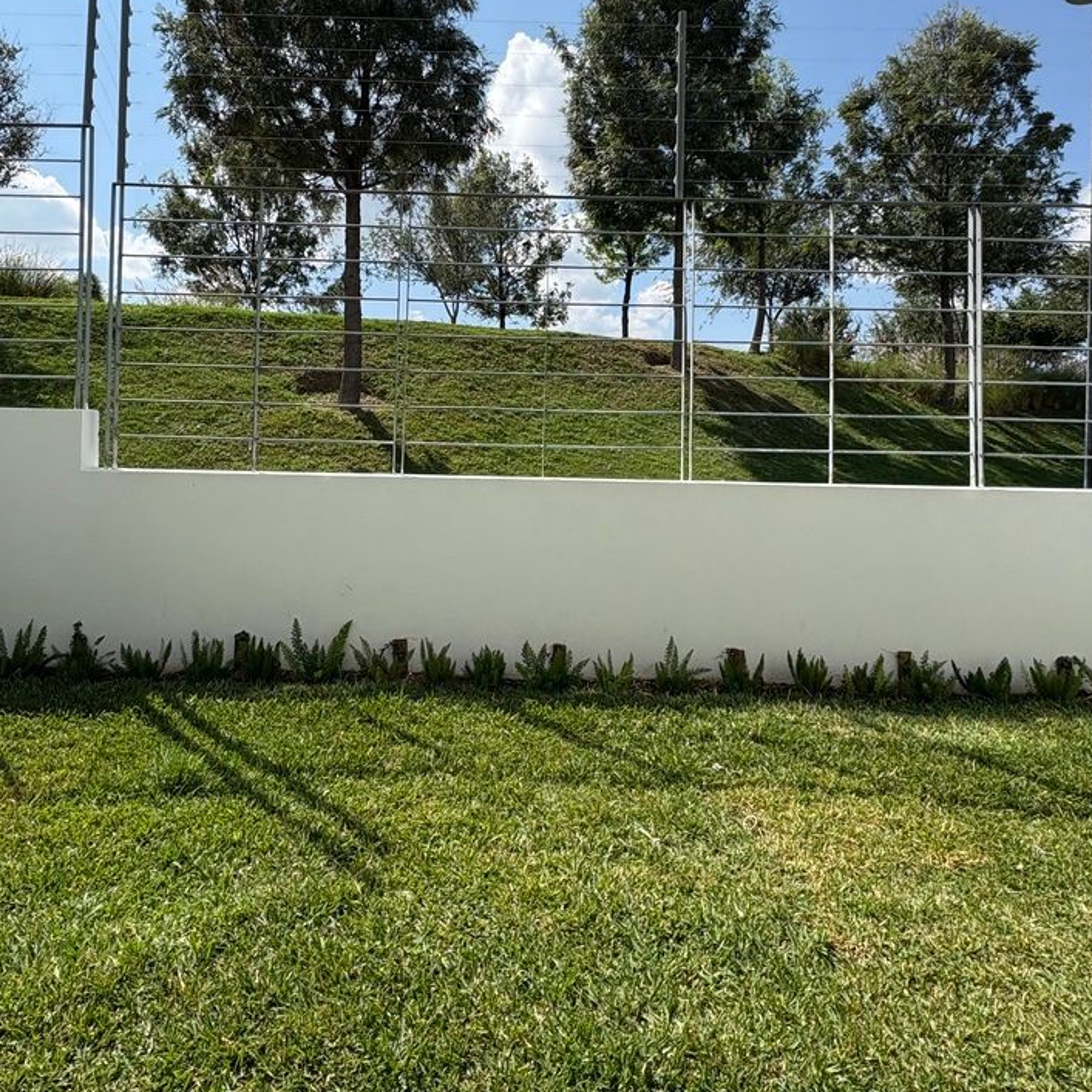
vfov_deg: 71.4
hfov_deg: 72.1
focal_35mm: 21
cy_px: 437
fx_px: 749
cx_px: 521
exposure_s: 1/1789
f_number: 2.2
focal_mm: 2.22
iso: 50
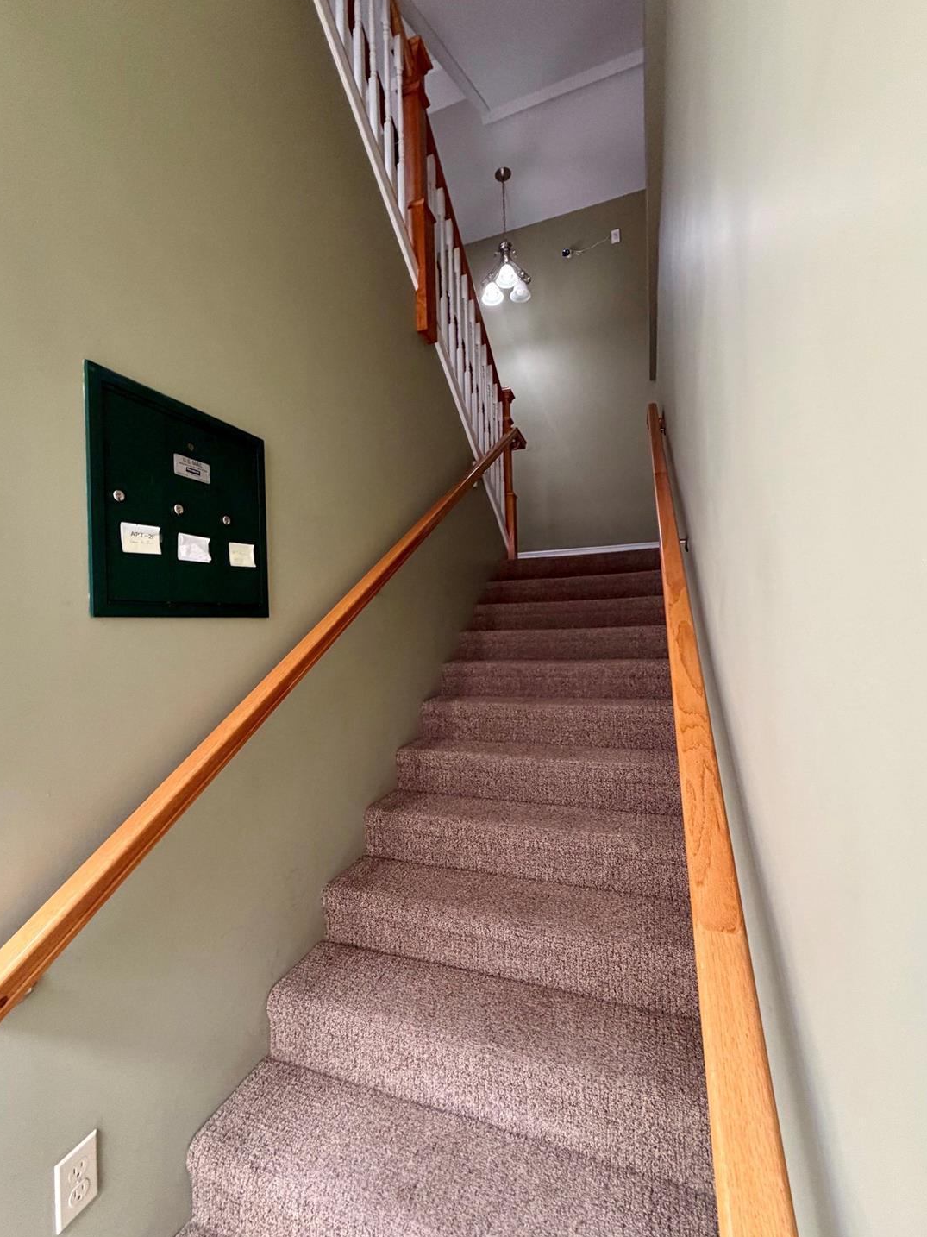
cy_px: 621
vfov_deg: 98.2
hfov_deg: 81.7
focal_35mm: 15
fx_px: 536
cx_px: 459
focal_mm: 2.22
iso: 200
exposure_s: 1/60
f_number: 2.2
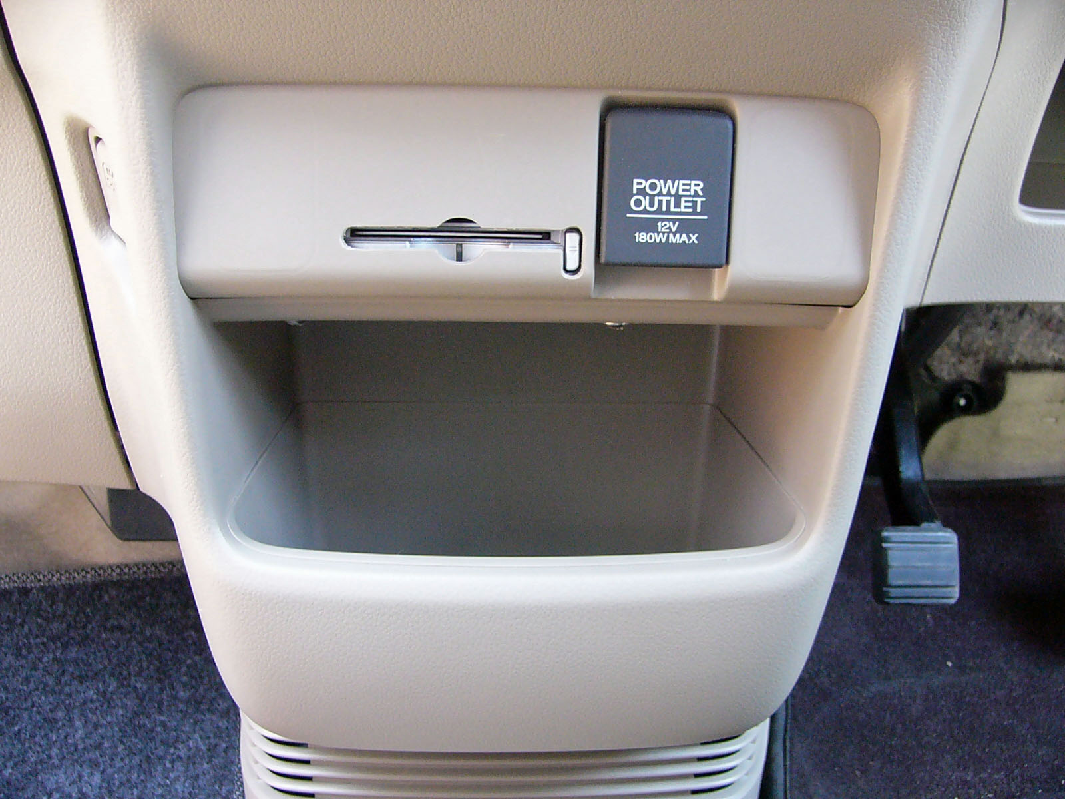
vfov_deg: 40.7
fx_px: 1077
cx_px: 532
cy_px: 400
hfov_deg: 52.6
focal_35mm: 35
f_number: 2.8
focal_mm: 4.6
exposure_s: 1/20
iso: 200
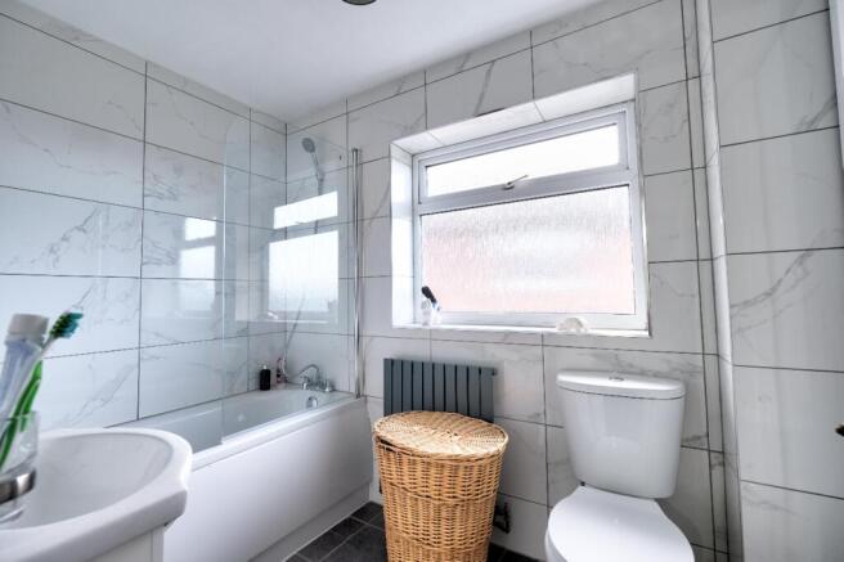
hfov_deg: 100.4
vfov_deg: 77.3
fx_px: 352
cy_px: 281
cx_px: 422
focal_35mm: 15
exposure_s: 1/15
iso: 640
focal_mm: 10
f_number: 4
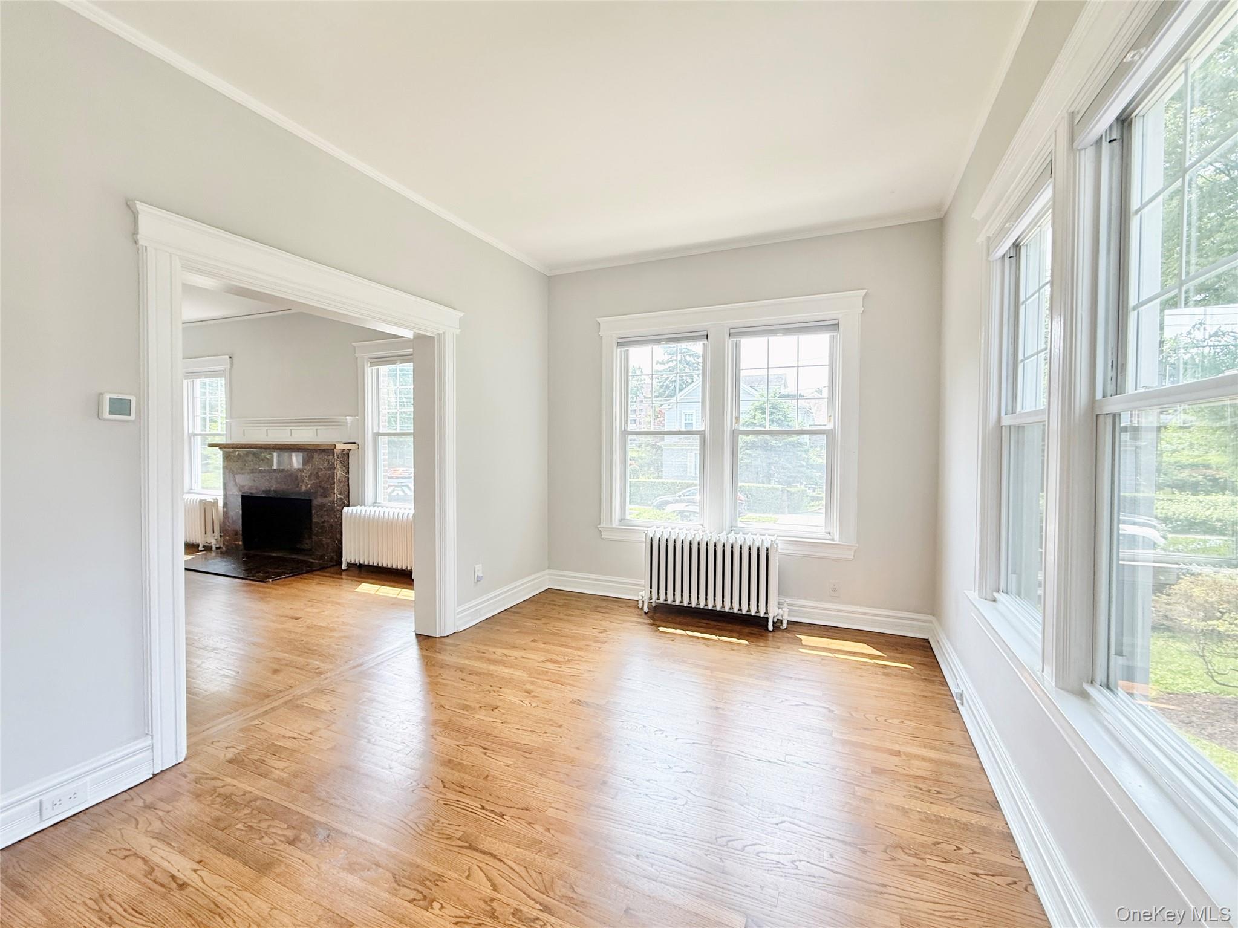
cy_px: 464
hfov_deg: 102.1
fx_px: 501
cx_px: 619
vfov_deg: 85.7
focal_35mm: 14
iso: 80
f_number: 2.2
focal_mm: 2.22
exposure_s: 1/99
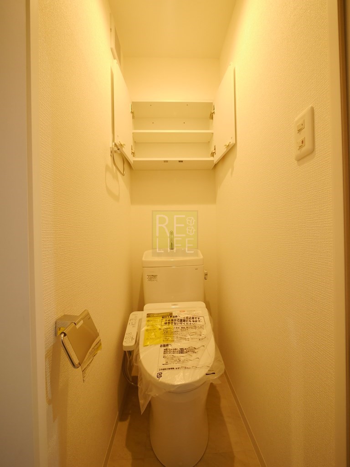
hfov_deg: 85.7
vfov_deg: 102.1
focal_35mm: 14
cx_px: 175
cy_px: 234
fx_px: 189
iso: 1000
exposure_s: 1/60
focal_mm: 7
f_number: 4
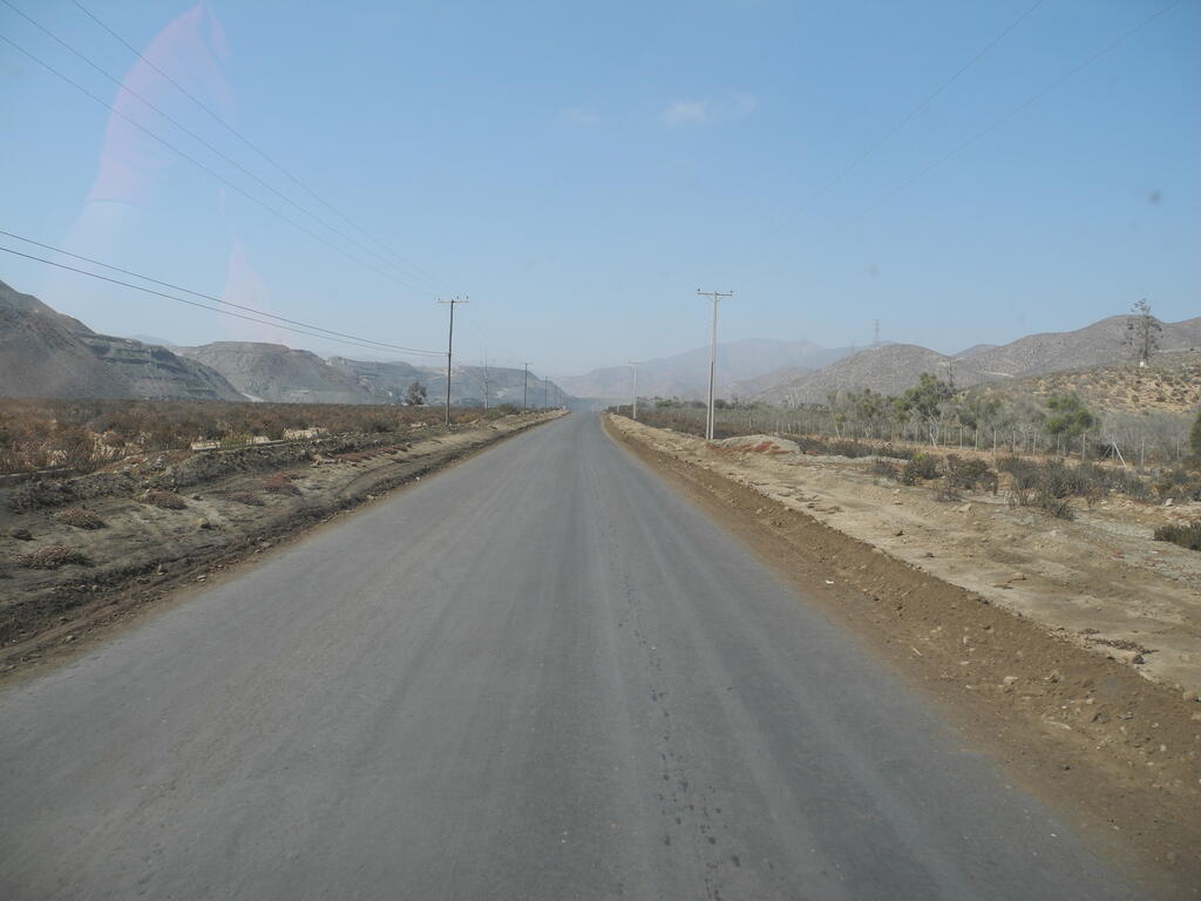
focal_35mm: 28
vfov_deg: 49.7
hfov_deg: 63.4
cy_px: 450
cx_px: 600
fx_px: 971
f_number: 3.5
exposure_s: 1/1000
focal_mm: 6
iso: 100
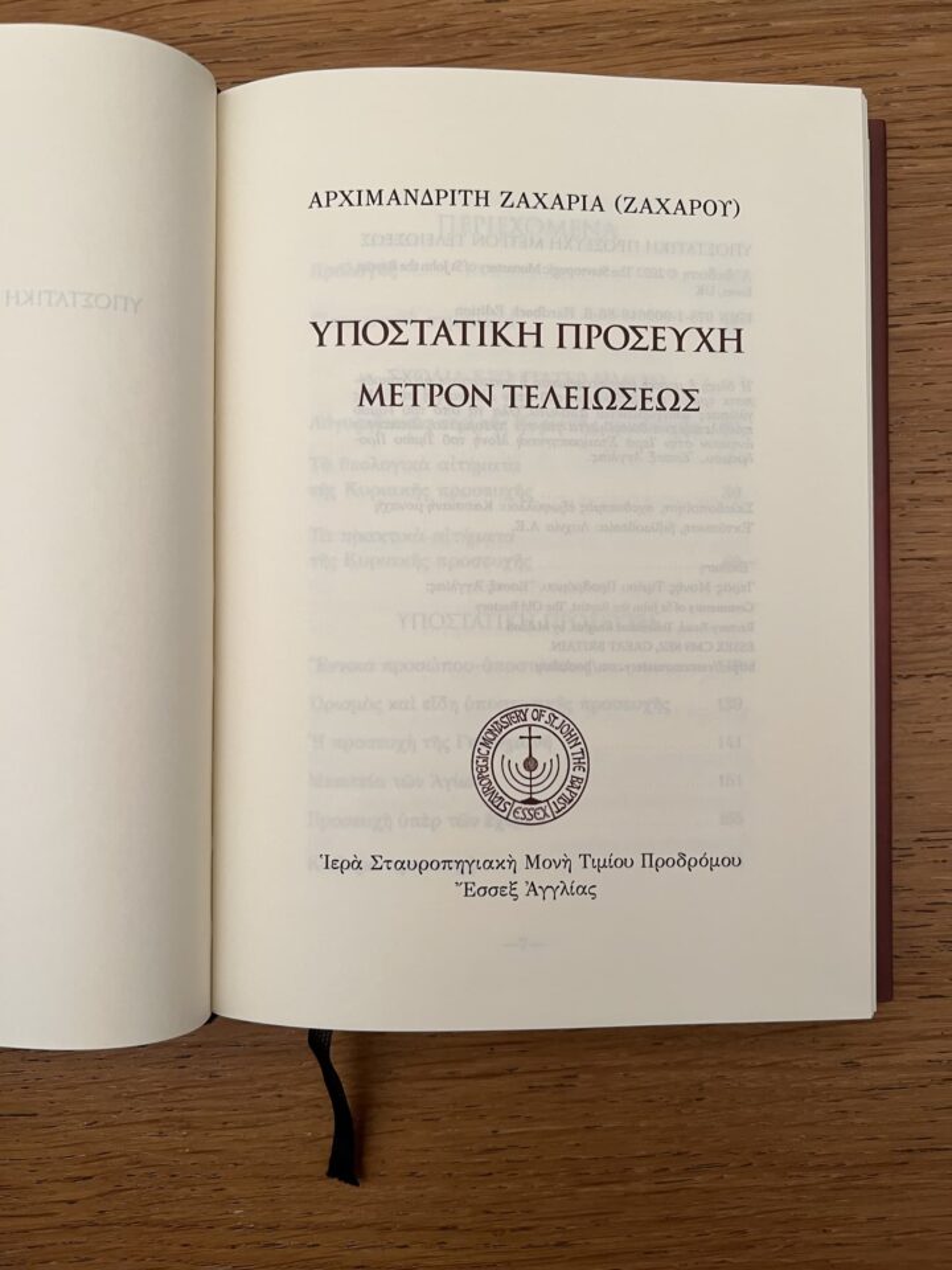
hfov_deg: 53.1
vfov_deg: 67.3
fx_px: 953
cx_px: 476
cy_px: 635
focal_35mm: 26
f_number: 1.5
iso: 100
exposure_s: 1/50
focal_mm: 5.7
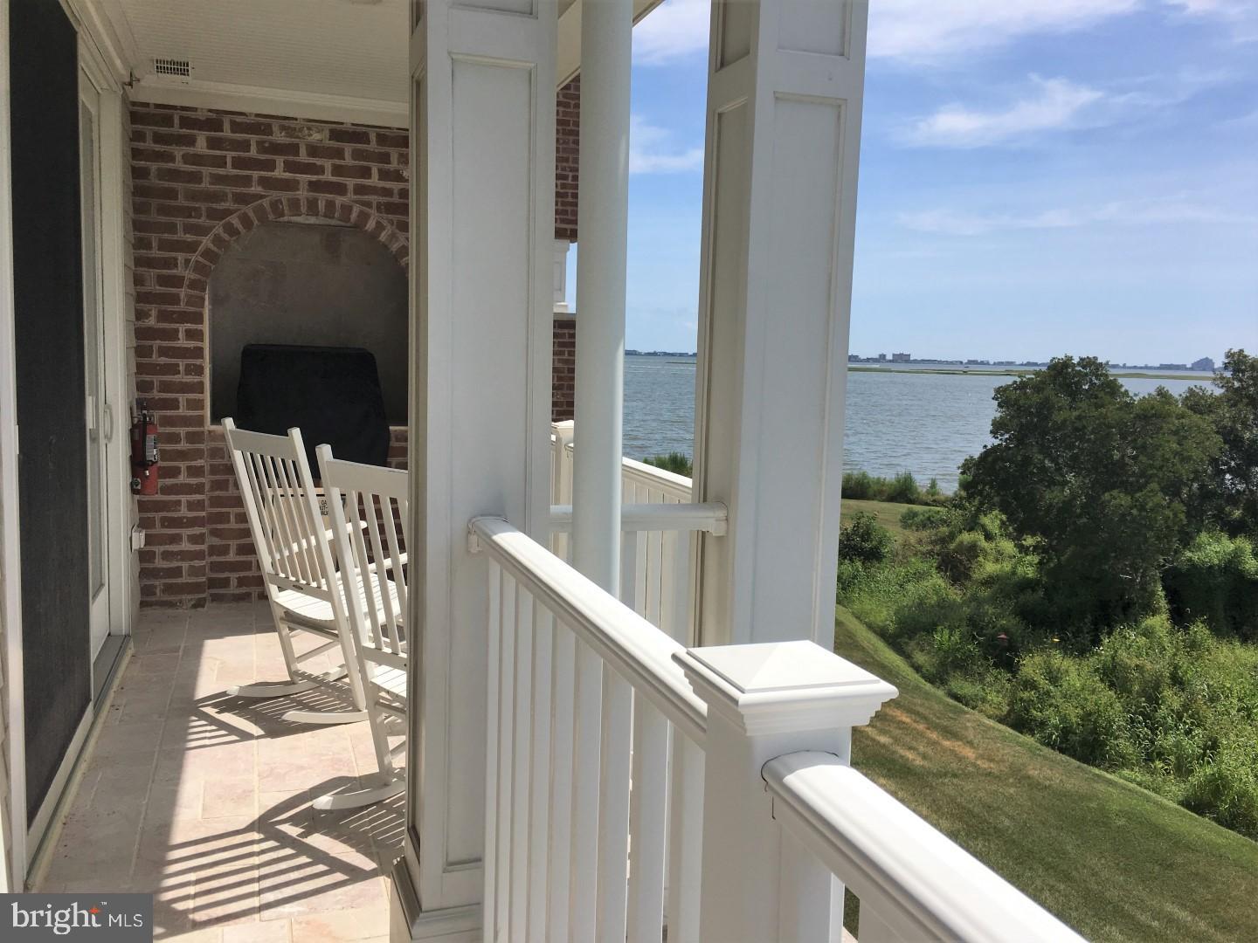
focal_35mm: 29
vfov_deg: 48.2
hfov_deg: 61.7
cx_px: 629
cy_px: 472
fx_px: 1054
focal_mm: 4.15
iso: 25
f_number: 2.2
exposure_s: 1/2653
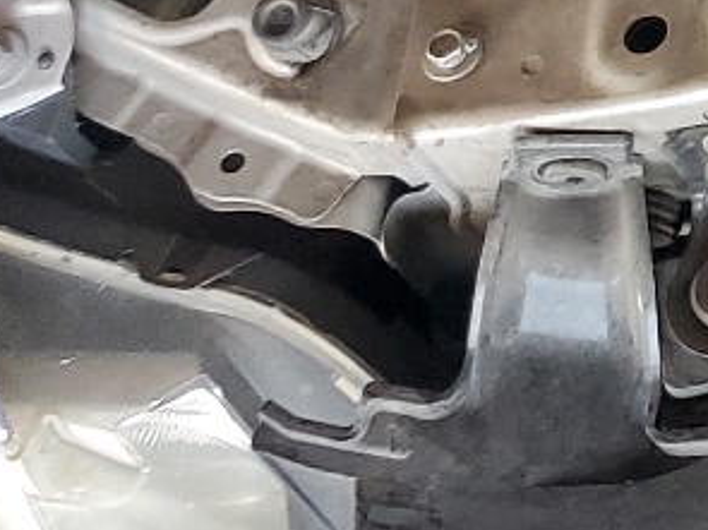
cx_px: 1750
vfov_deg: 9.9
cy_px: -448
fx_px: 2883
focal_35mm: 141
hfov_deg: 11.4
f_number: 1.5
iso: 100
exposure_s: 1/60.2
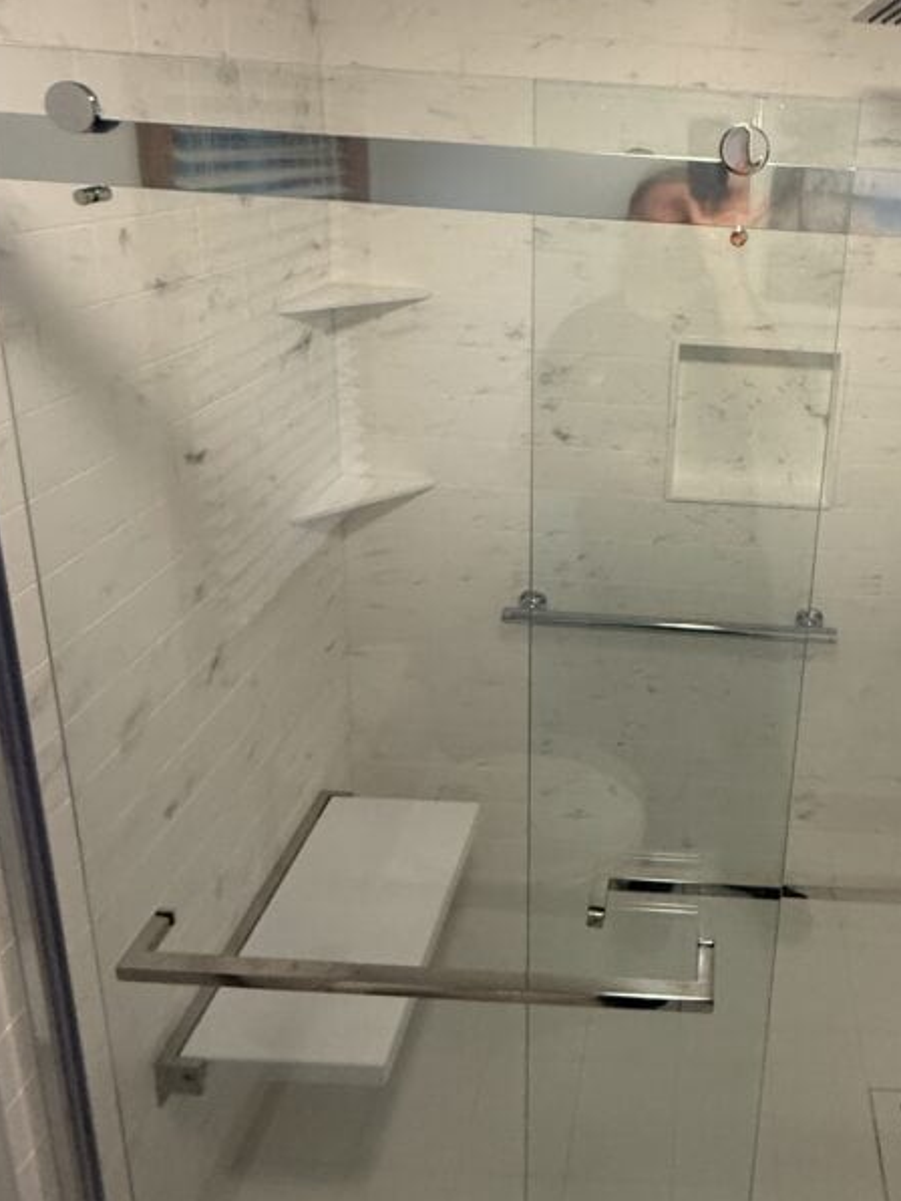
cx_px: 714
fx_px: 833
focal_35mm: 24
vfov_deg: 68.1
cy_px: 338
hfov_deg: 53.3
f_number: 2.2
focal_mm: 2.22
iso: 400
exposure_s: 1/60
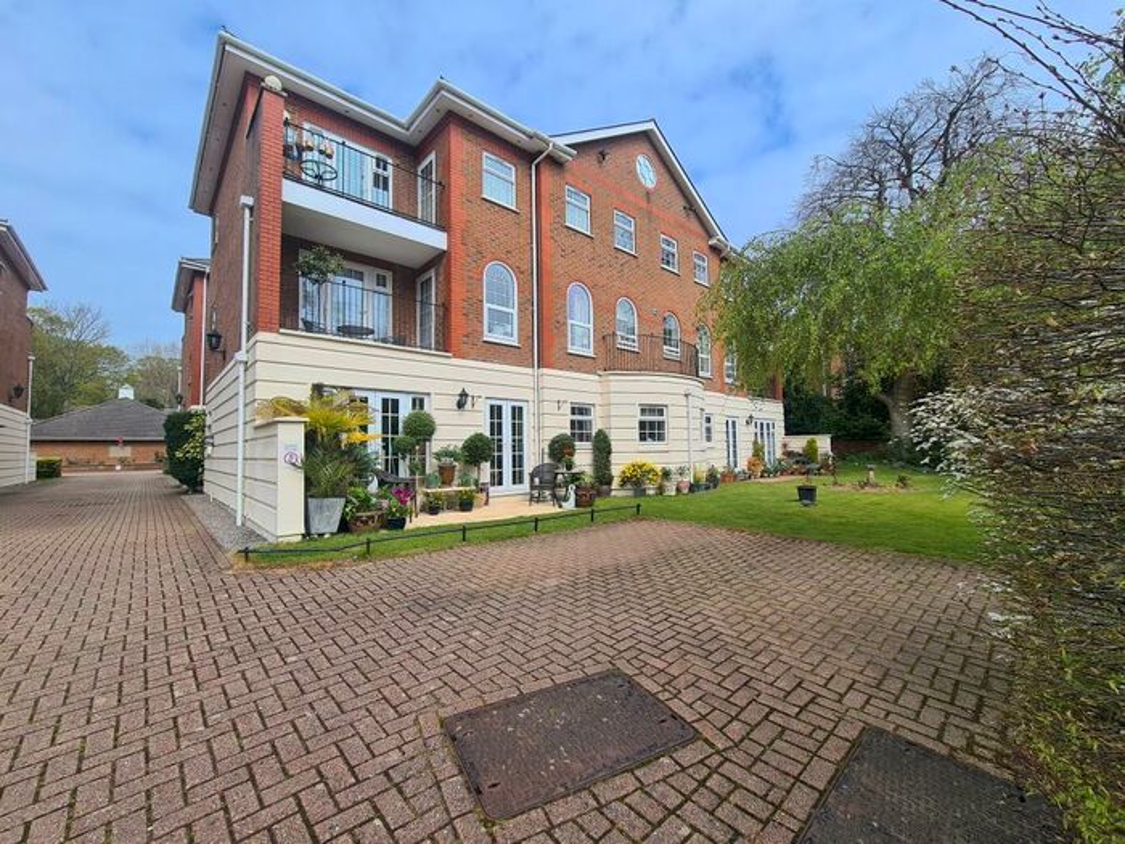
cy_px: 422
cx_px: 562
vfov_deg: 89.9
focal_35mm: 13
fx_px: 422
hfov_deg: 106.2
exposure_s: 1/1568
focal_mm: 2.2
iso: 50
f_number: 2.2
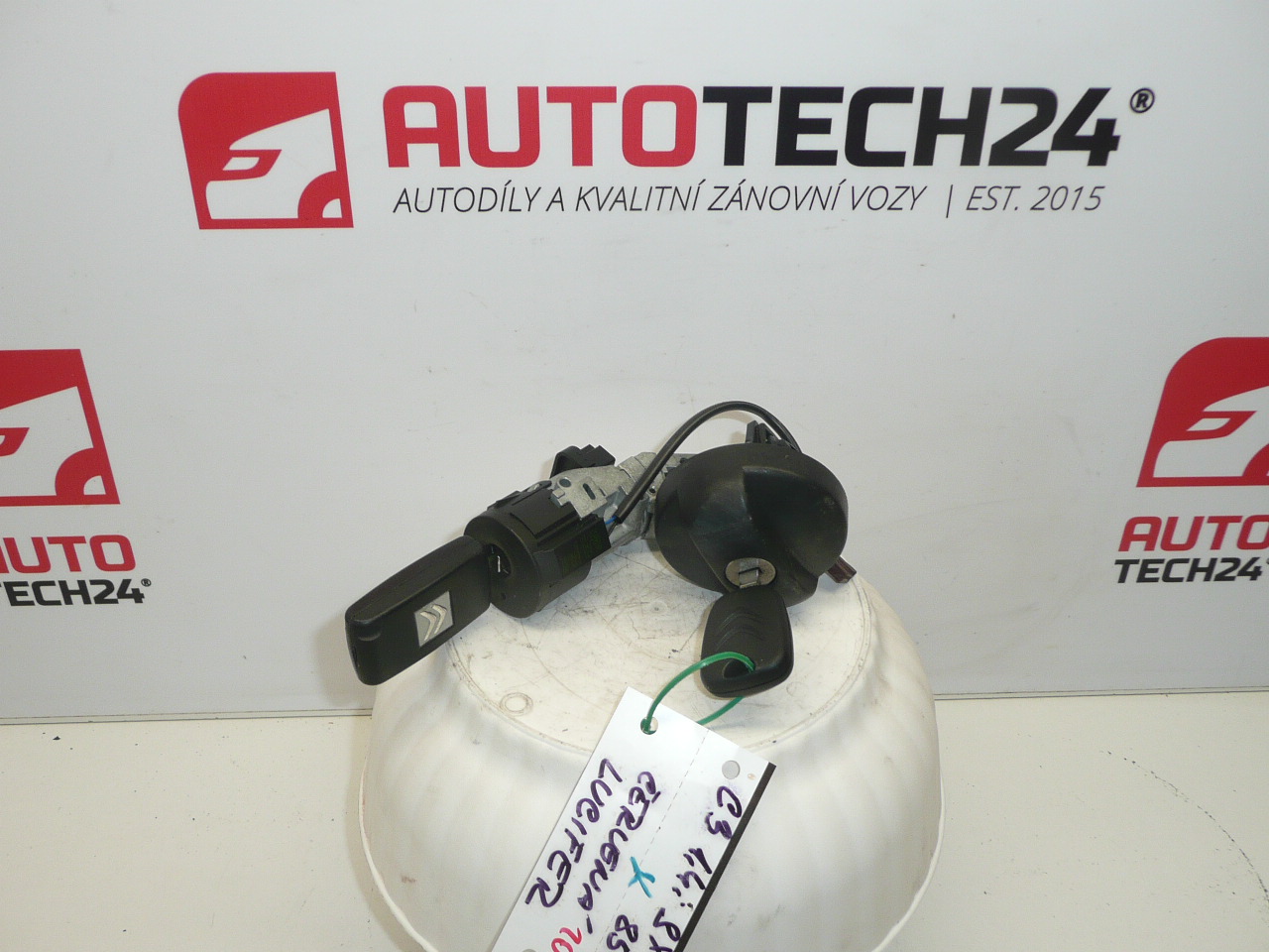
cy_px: 476
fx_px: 1173
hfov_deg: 56.8
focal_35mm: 32
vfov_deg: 44.2
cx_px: 634
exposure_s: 1/100
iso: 100
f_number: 3.3
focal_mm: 4.6
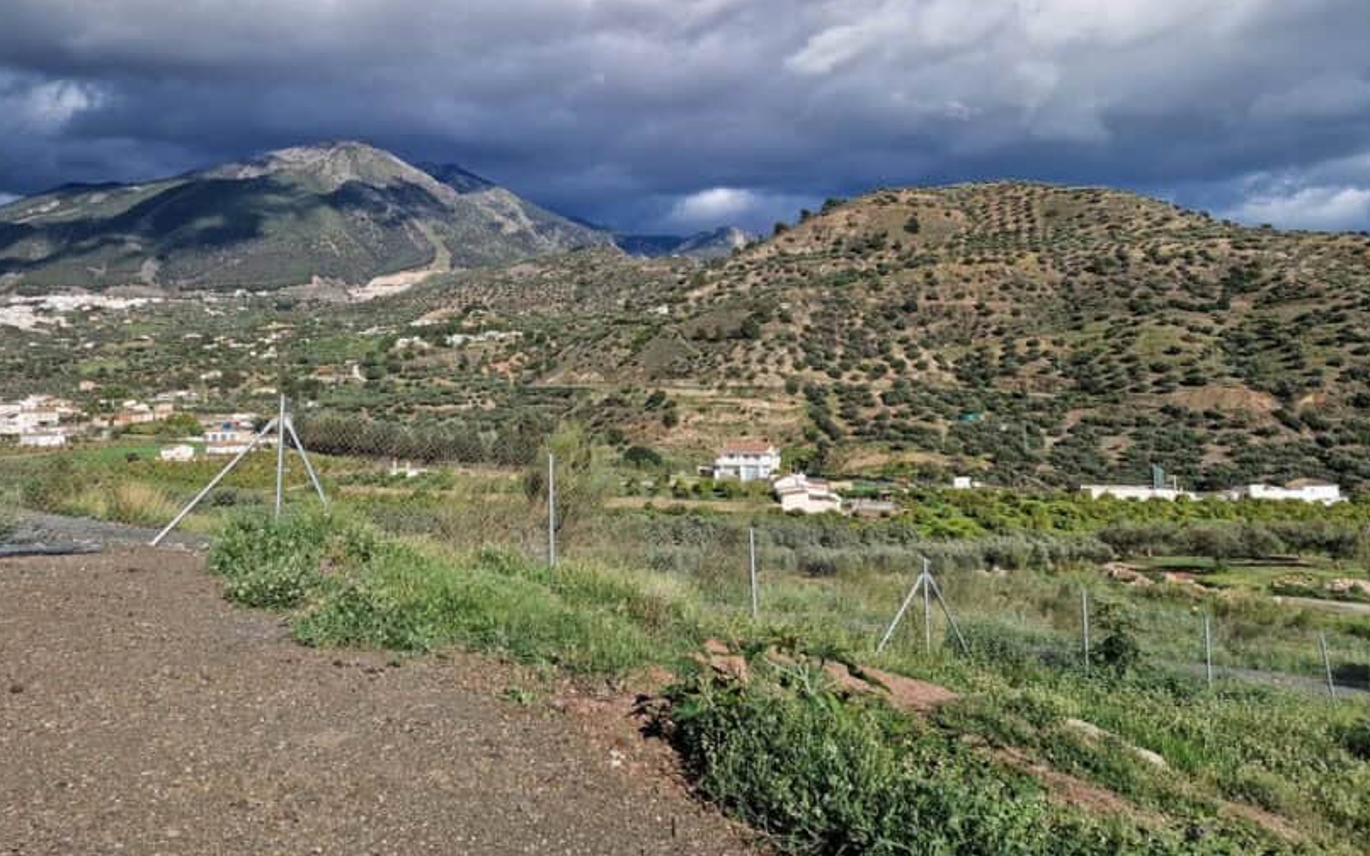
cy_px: 257
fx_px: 1157
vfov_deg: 39.9
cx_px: 563
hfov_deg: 60.8
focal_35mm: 31
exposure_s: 1/1768
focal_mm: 6.4
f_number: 1.8
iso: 50
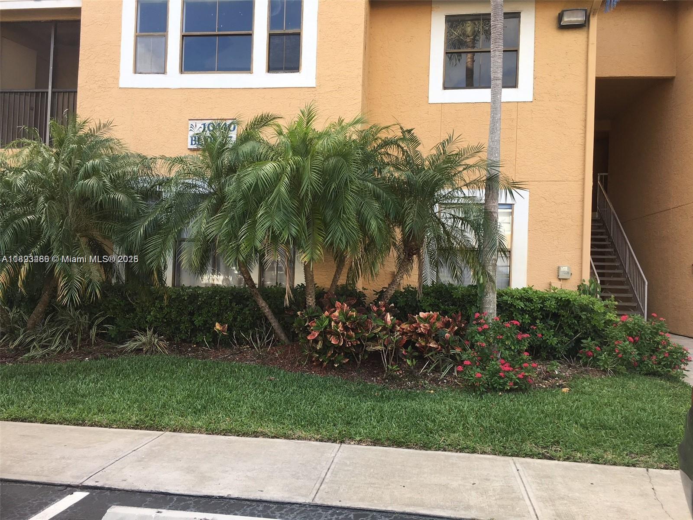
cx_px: 346
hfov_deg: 61.7
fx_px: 581
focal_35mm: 29
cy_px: 260
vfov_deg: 48.2
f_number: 2.2
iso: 25
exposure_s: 1/208
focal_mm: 4.15
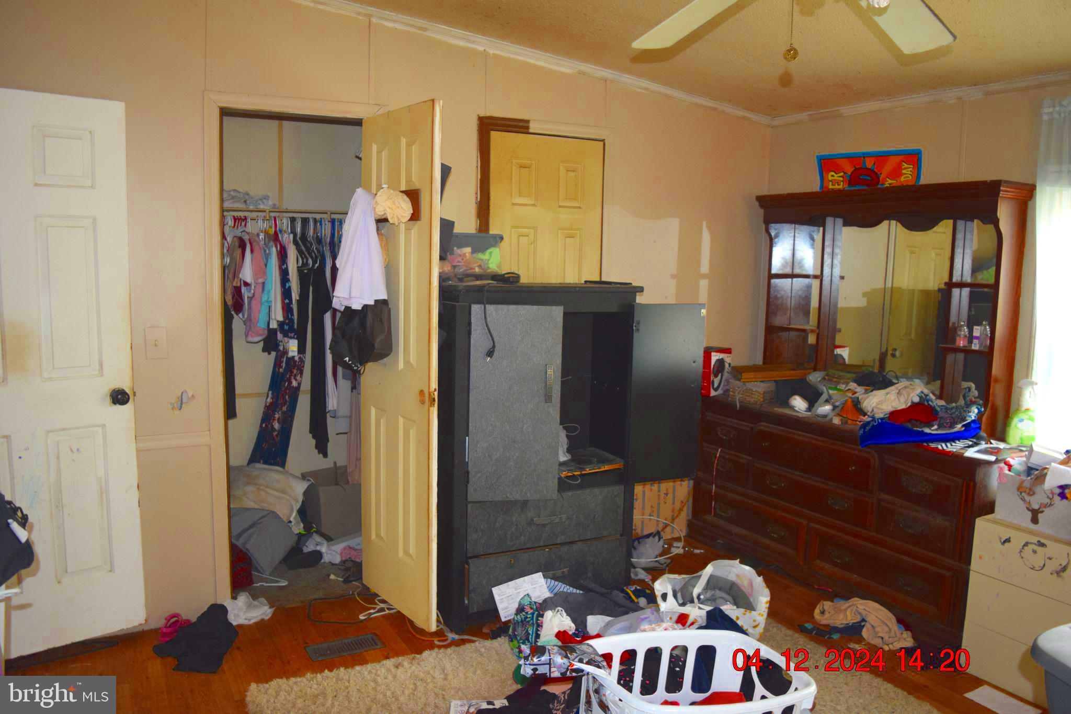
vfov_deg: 47.9
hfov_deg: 67.4
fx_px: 803
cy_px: 357
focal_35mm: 27
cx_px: 536
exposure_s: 1/60
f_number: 3.5
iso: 1250
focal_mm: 18
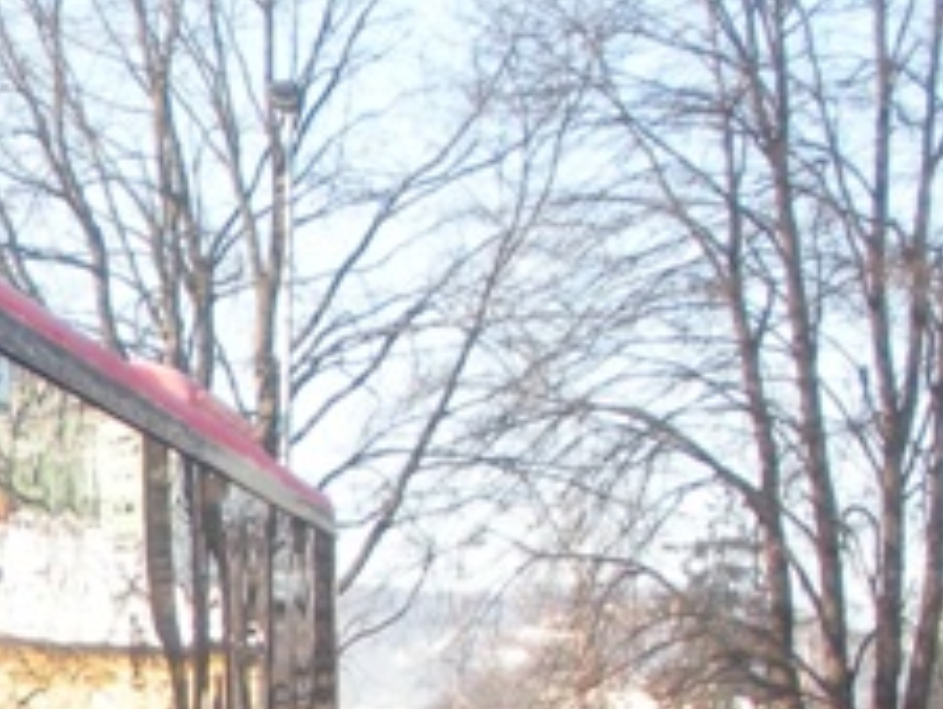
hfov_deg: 11.3
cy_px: 1049
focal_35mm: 164
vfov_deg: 8.8
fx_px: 4470
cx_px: -675
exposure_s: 1/168
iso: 64
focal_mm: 6.3
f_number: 3.5
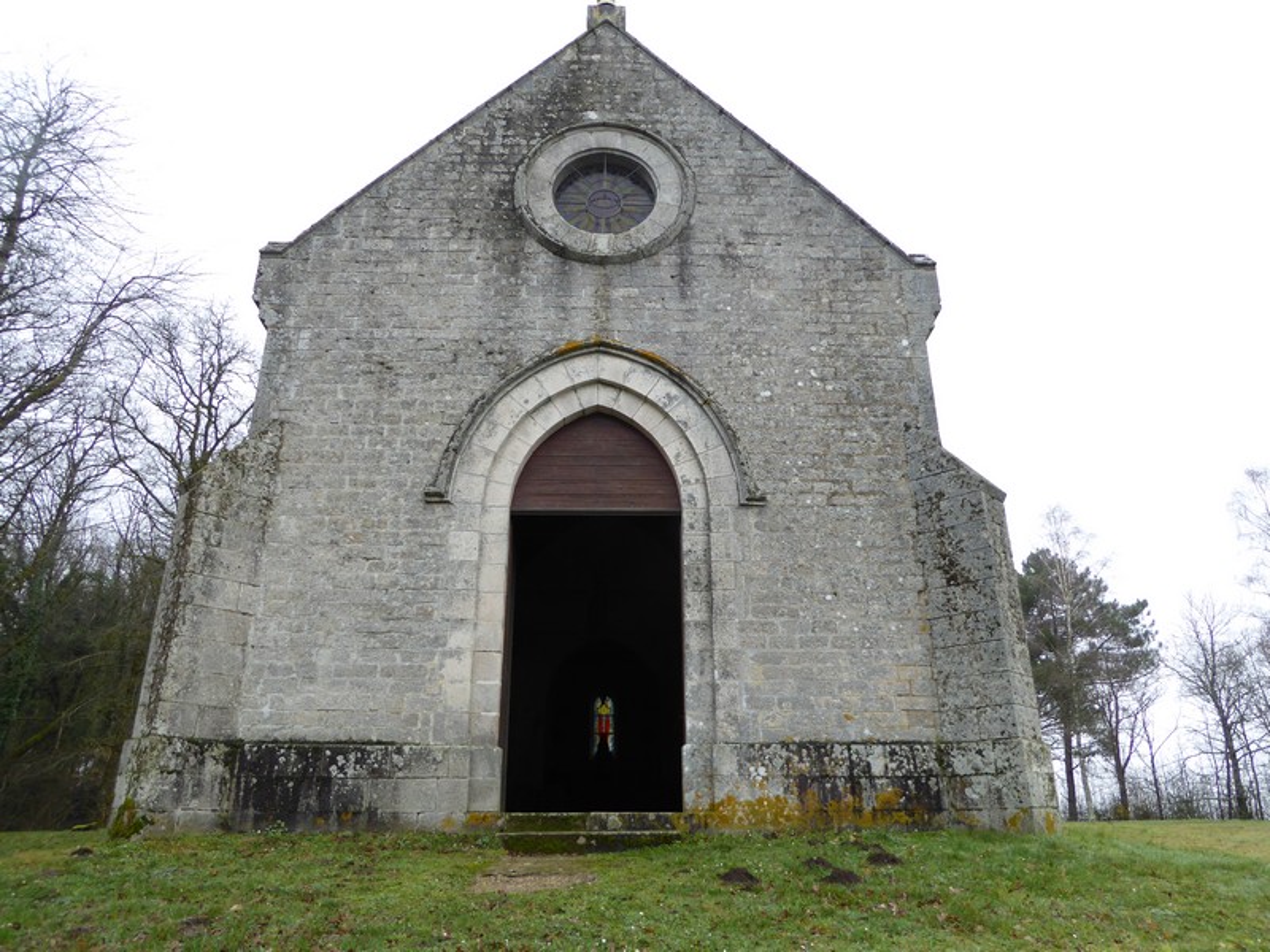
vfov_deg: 56.8
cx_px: 635
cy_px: 476
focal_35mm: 24
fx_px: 881
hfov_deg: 71.6
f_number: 3.3
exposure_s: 1/125
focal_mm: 4.3
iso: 100
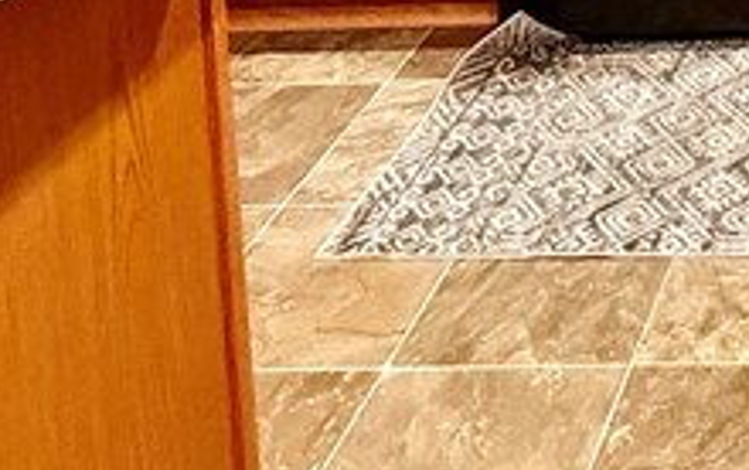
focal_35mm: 69
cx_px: 1035
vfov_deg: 13.5
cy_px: -671
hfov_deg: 24.8
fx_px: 1410
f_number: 2.2
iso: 800
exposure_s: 1/60
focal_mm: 2.22
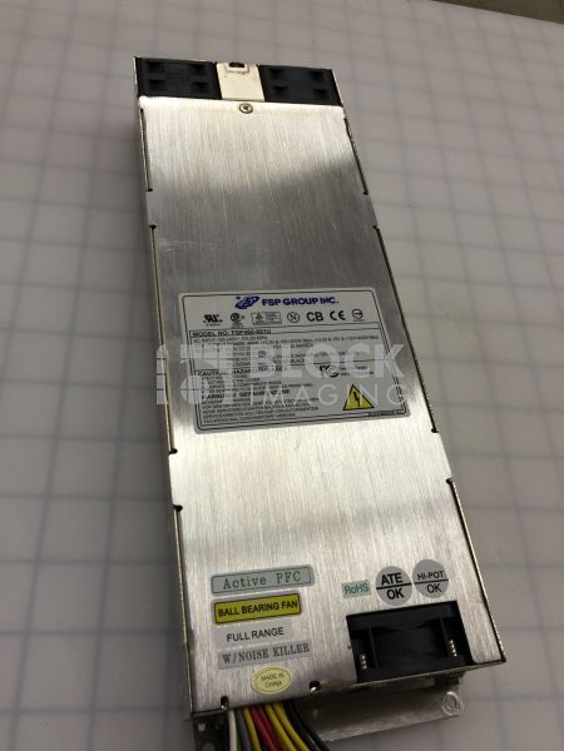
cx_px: 282
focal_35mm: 29
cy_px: 376
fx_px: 630
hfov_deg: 48.2
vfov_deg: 61.7
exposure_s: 1/60
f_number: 2.2
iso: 32
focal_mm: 4.15
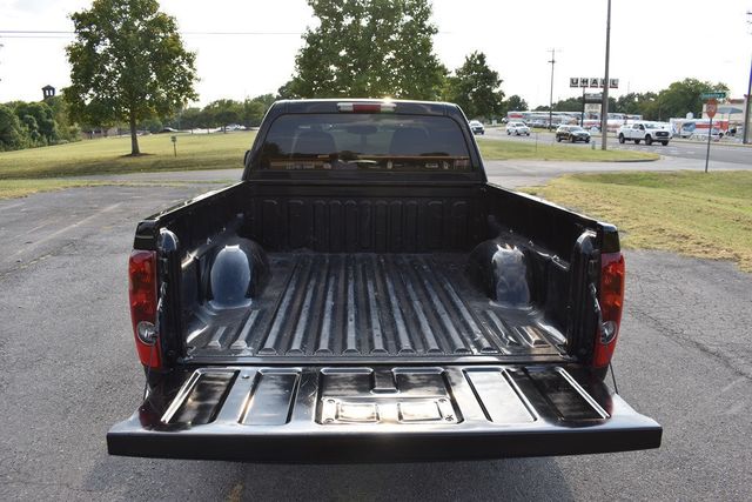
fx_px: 564
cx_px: 376
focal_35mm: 27
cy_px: 251
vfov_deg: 48.0
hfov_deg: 67.4
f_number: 7.1
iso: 200
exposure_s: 1/250
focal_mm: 18
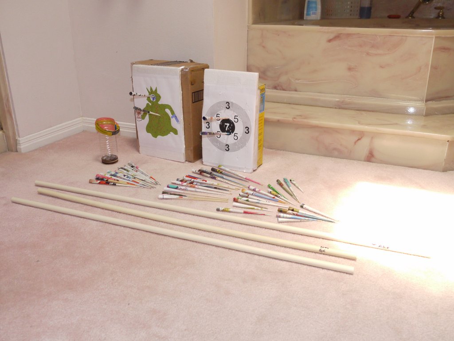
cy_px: 170
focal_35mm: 34
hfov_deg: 54.0
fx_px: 446
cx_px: 227
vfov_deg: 41.8
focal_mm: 17
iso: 800
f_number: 5.6
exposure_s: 1/80
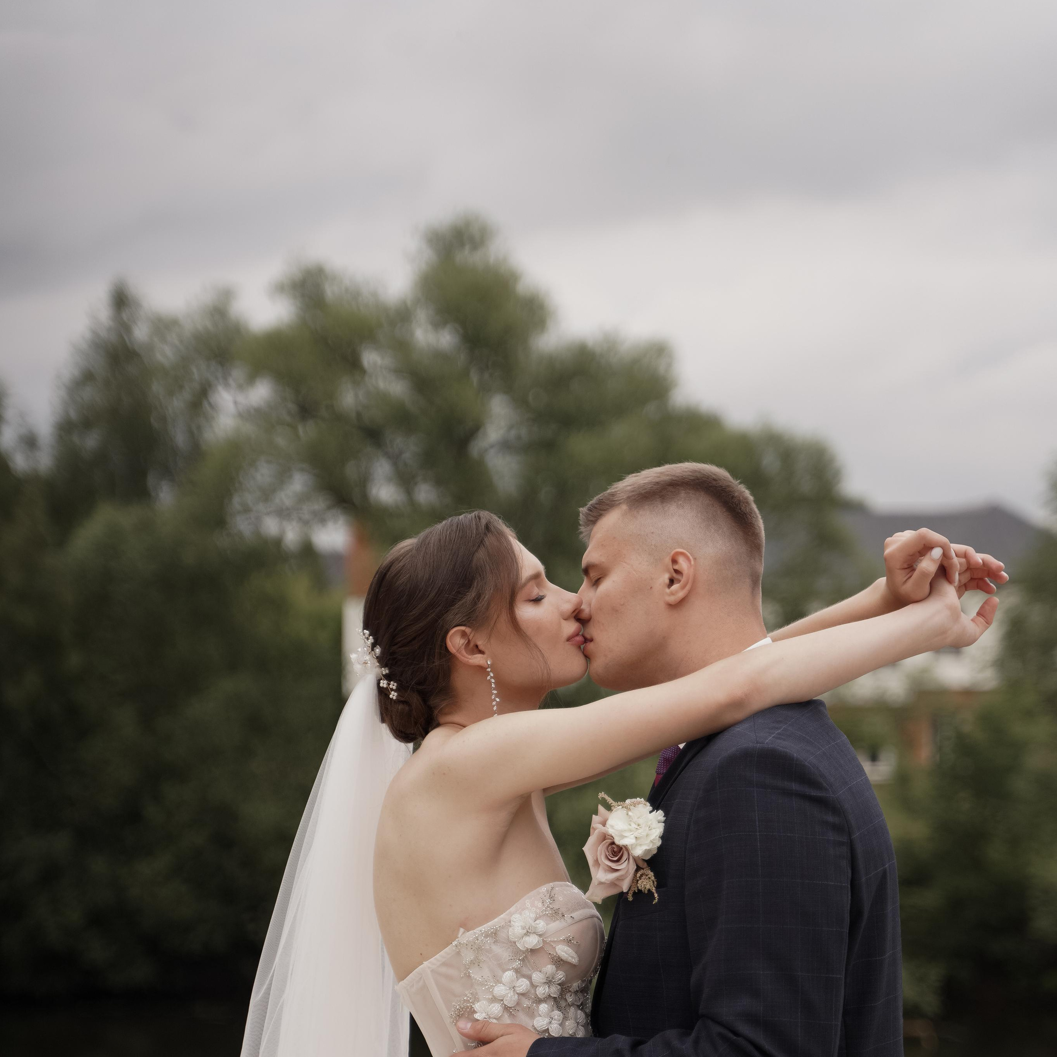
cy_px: 786
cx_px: 530
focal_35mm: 96
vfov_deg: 18.0
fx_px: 3316
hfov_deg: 18.1
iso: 320
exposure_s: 1/4000
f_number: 2.8
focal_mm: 75
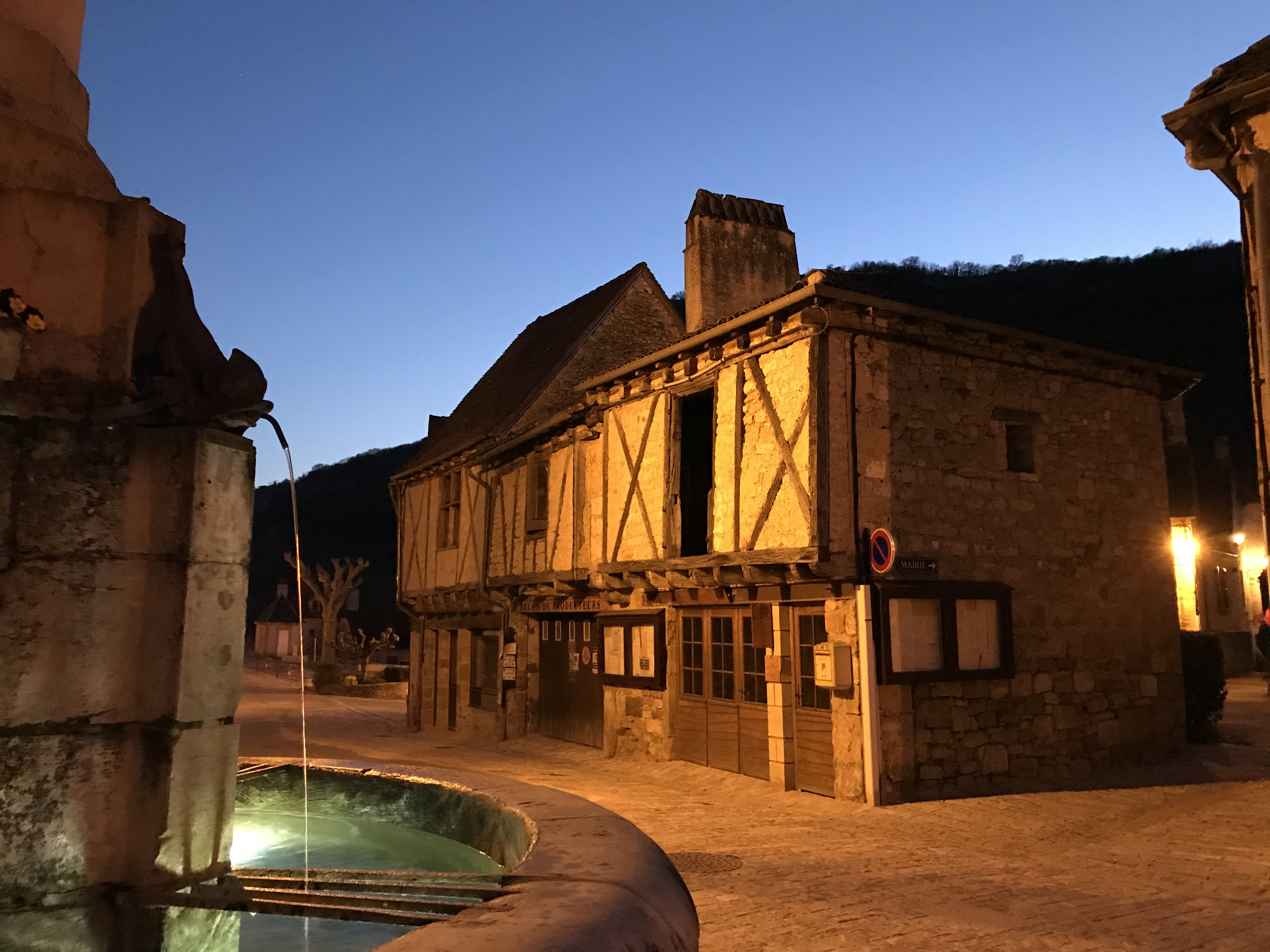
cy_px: 476
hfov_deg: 63.4
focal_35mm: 28
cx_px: 635
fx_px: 1027
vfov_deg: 49.7
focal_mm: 3.99
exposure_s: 1/4
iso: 100
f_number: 1.8
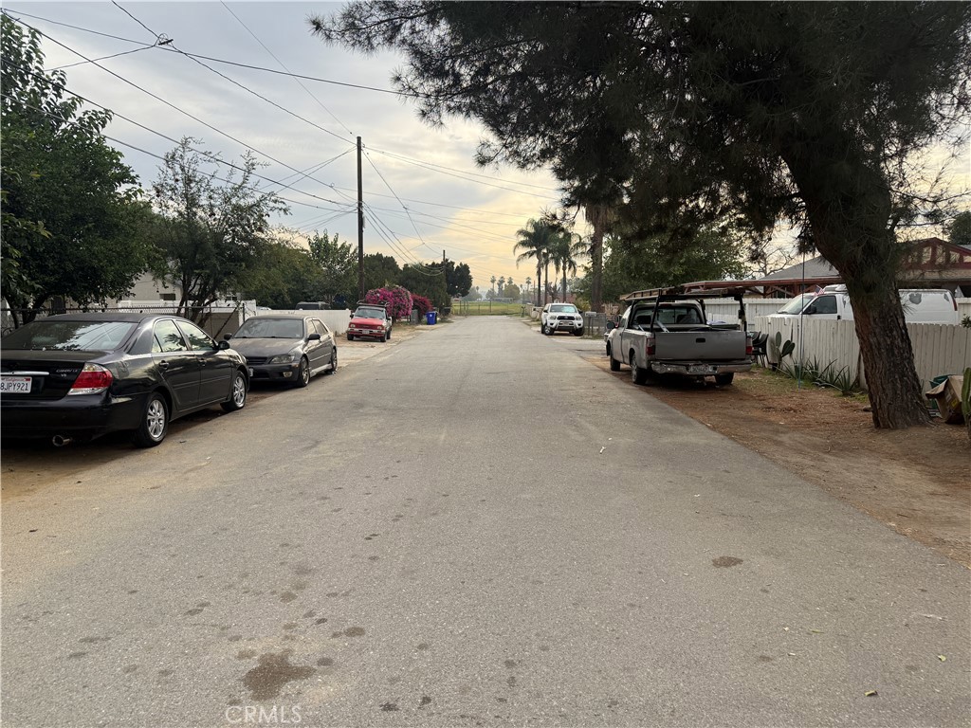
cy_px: 364
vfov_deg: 56.8
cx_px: 486
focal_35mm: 24
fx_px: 673
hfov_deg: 71.6
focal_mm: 6.76
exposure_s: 1/2232
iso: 100
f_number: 1.78
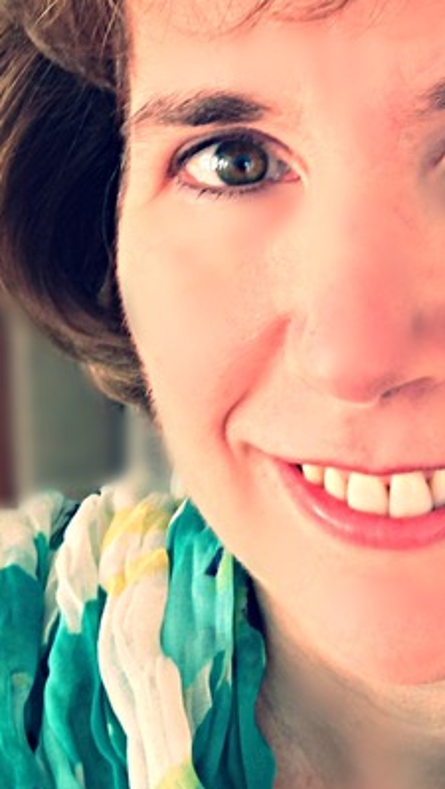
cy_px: 317
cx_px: 190
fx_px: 1759
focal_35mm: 84
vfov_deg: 25.2
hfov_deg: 14.4
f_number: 2.4
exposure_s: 1/20
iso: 80
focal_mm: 4.13
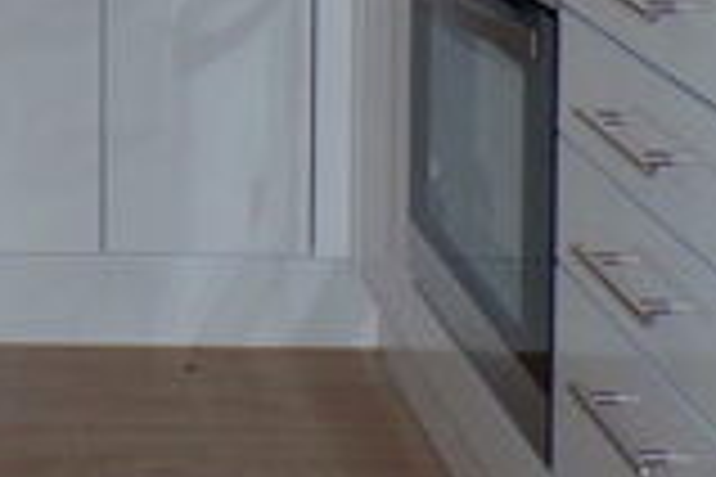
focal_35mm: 110
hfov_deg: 17.2
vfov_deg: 11.8
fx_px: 2188
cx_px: -270
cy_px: -268
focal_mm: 4.3
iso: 80
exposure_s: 1/42
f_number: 4.3
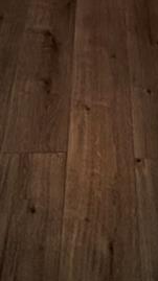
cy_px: -310
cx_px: 103
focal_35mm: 68
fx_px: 507
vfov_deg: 17.9
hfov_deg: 17.7
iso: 250
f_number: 2.2
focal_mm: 2.22
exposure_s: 1/60
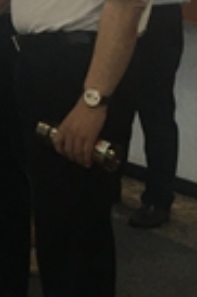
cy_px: -48
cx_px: -253
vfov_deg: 14.2
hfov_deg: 8.9
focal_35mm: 141
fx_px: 1160
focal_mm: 4.15
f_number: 2.2
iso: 32
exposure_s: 1/17
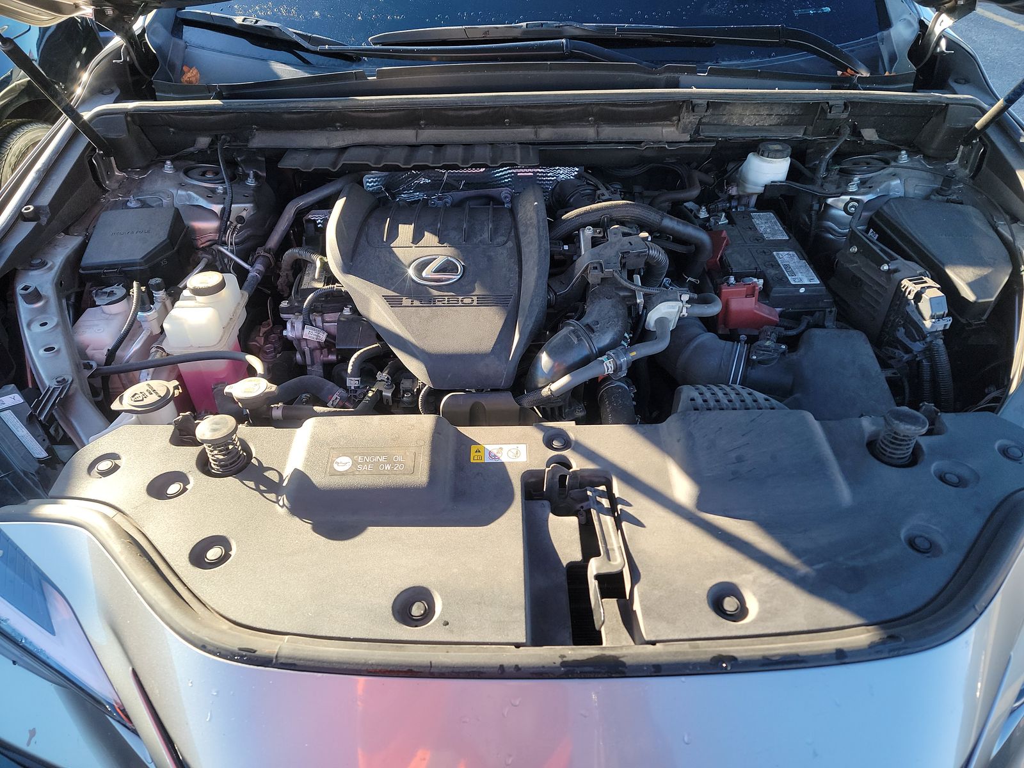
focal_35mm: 24
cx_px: 512
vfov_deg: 56.8
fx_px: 710
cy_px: 384
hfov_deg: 71.6
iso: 75
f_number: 1.8
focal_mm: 6.7
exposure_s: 1/119
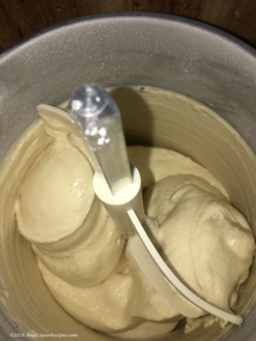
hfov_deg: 48.2
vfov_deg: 61.7
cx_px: 128
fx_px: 286
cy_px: 170
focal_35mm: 29
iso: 25
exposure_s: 1/226
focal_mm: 4.15
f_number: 2.2
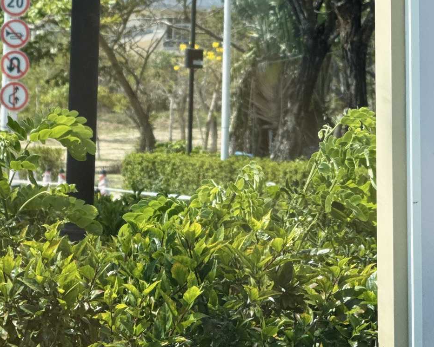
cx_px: 325
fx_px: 3302
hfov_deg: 7.5
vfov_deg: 6.0
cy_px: 42
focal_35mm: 257
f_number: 2.8
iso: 50
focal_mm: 15.66
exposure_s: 1/687
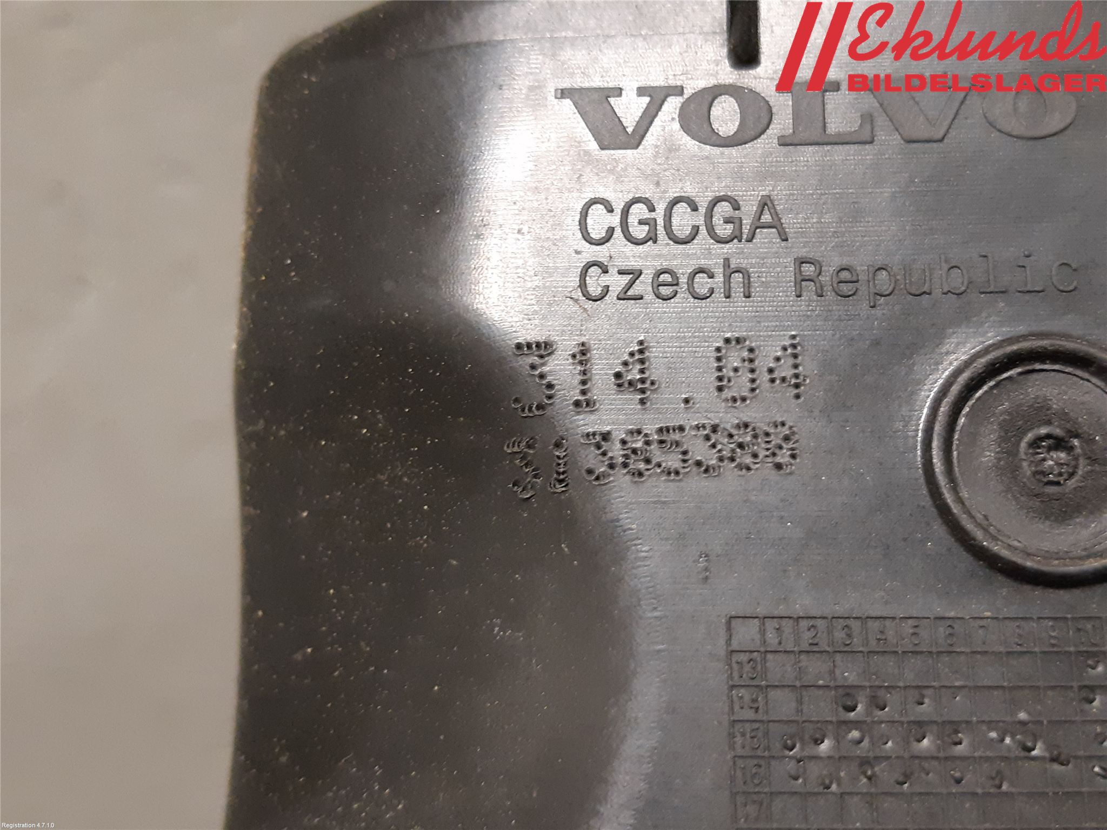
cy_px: 415
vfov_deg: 53.1
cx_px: 554
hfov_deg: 67.3
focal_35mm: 26
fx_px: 831
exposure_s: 1/50
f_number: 1.7
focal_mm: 3.93
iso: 320
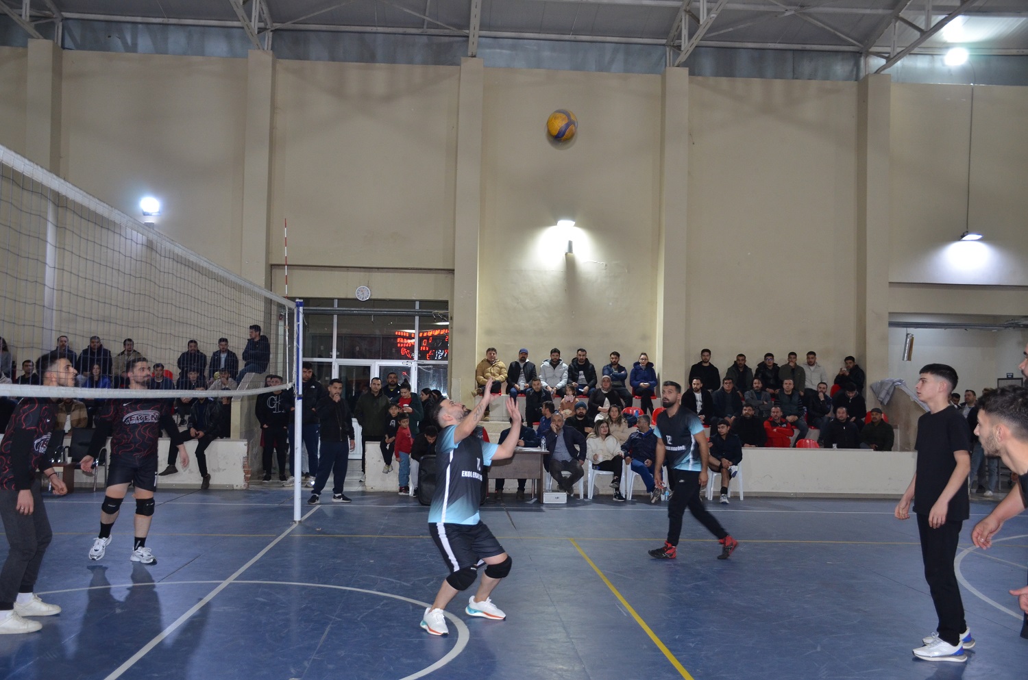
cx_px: 514
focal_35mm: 36
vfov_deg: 36.7
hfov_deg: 53.2
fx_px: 1026
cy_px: 340
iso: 800
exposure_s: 1/60
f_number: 3.8
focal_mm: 24
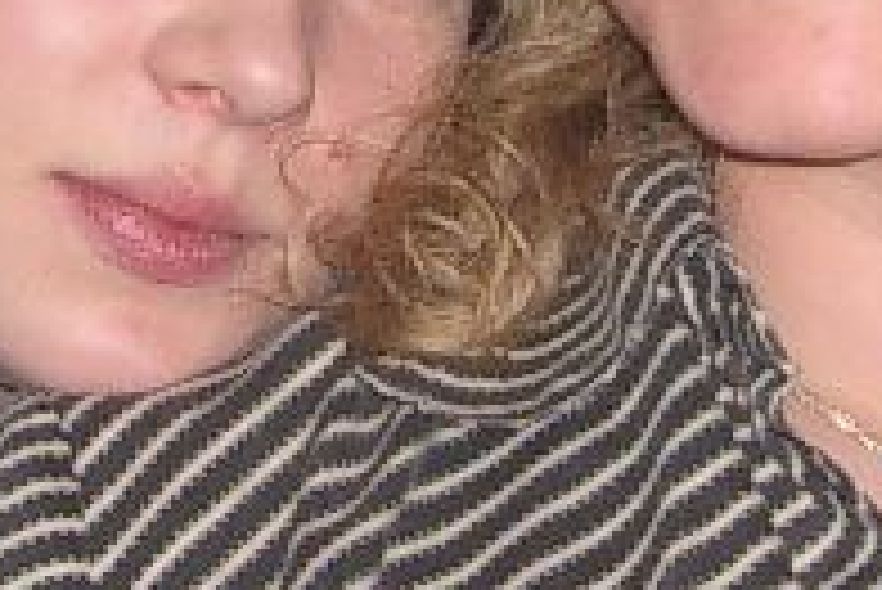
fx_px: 4658
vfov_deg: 7.1
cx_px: 446
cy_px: -234
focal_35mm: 190
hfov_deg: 10.8
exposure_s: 1/40
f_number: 2.6
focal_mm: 5.8
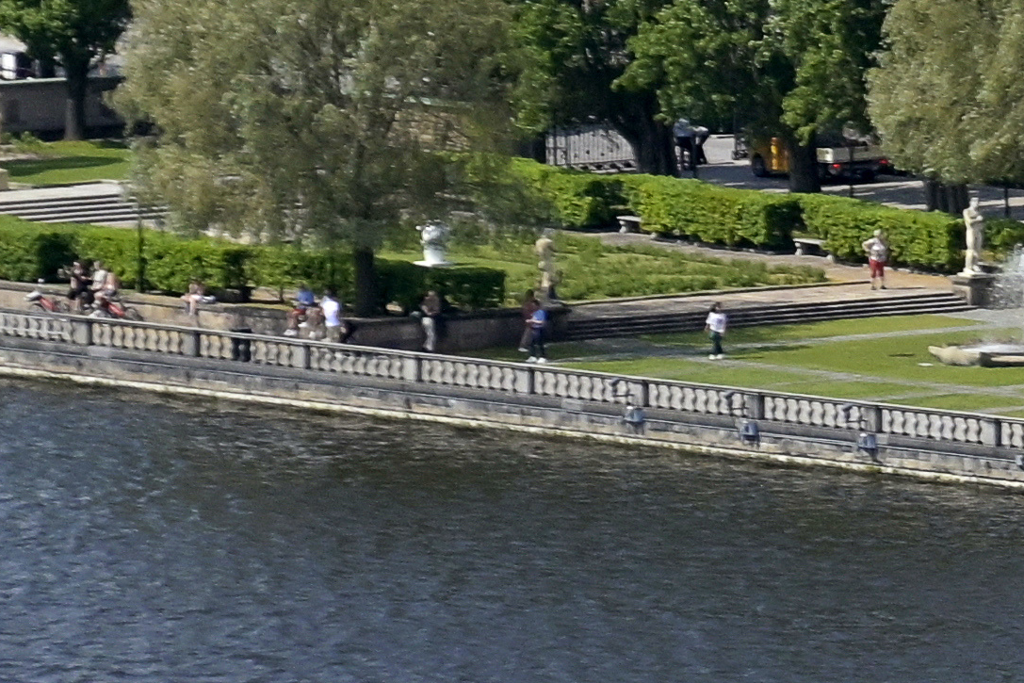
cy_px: -1388
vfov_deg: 1.9
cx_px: 3000
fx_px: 20737
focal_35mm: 729
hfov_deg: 2.8
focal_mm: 96
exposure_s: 1/1600
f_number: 7.1
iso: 320
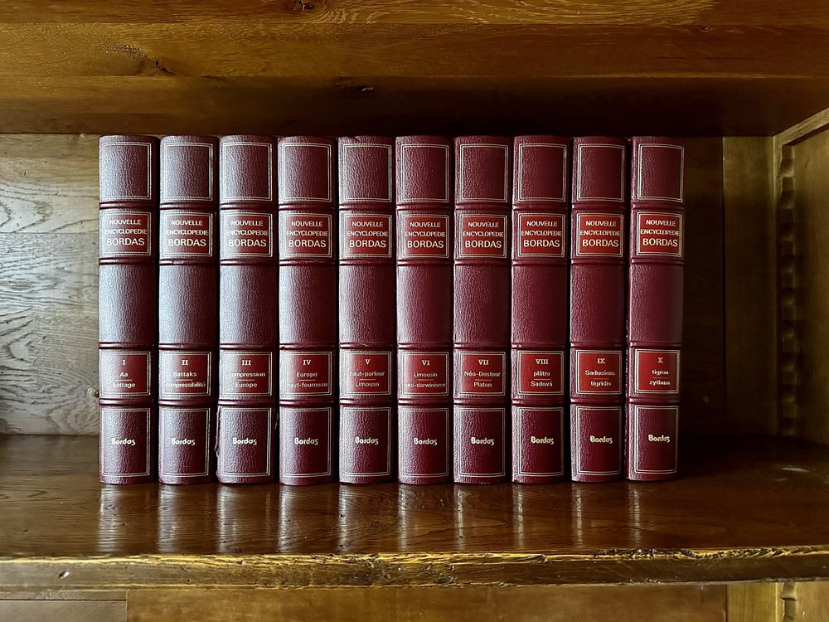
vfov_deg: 56.8
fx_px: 575
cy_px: 311
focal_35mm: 24
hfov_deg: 71.6
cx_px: 414
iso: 800
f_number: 1.78
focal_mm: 6.86
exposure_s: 1/60
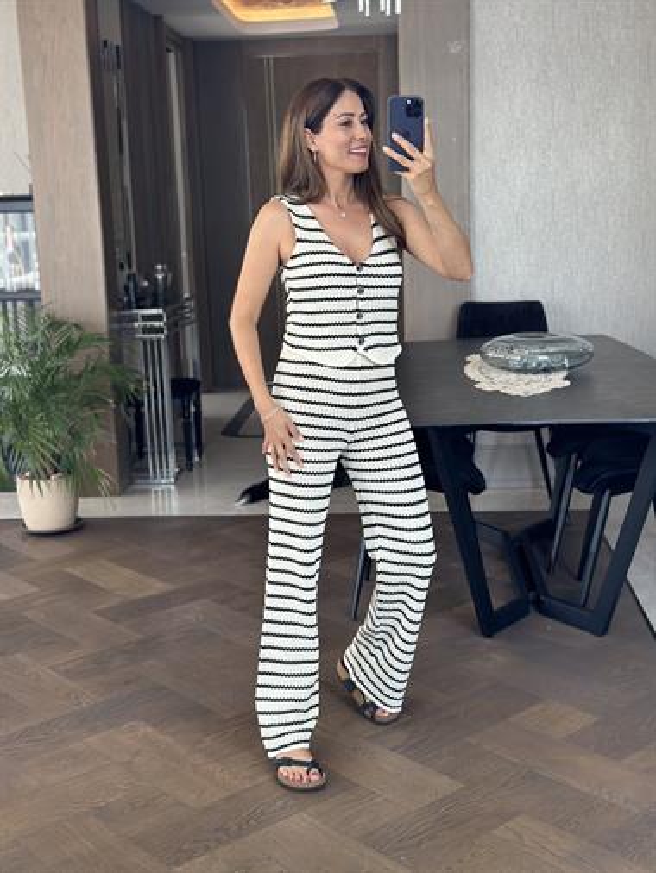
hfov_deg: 30.3
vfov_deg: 39.6
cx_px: 328
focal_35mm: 48
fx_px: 1212
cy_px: 436
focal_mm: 6.86
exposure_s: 1/90
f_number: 1.78
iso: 125
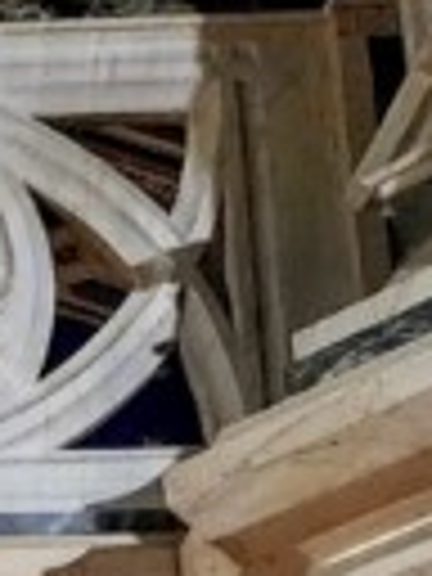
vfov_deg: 9.5
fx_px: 2929
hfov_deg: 7.2
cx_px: -994
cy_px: 1564
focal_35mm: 176
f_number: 1.8
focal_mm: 6.4
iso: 800
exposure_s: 1/25
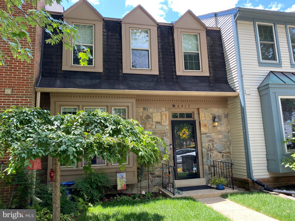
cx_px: 148
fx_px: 222
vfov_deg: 53.1
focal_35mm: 26
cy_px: 110
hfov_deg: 67.3
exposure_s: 1/317
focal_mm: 4.25
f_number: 1.8
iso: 32
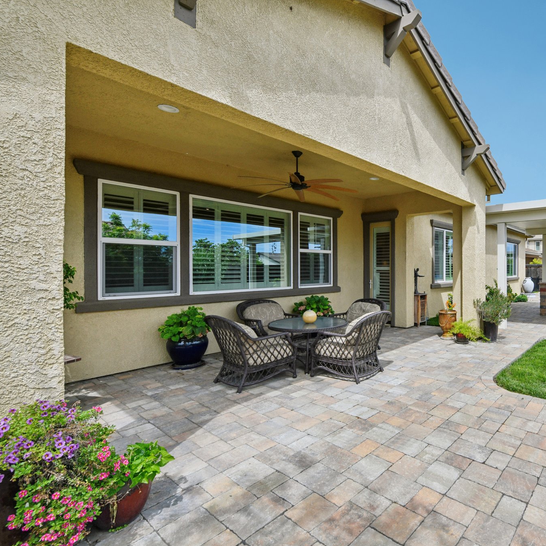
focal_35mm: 18
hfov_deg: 75.0
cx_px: 408
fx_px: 321
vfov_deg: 80.7
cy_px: 274
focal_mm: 14
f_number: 8
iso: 200
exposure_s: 1/800
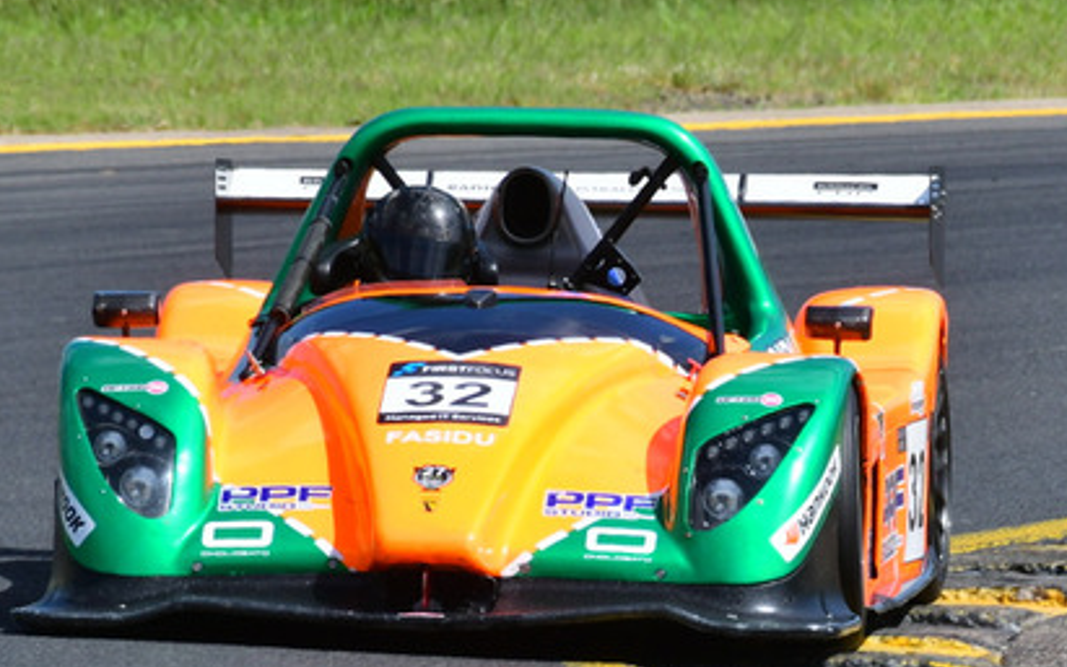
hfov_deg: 1.4
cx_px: 784
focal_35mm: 1487
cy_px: 423
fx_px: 43247
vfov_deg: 0.9
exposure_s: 1/640
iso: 320
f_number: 10
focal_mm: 500
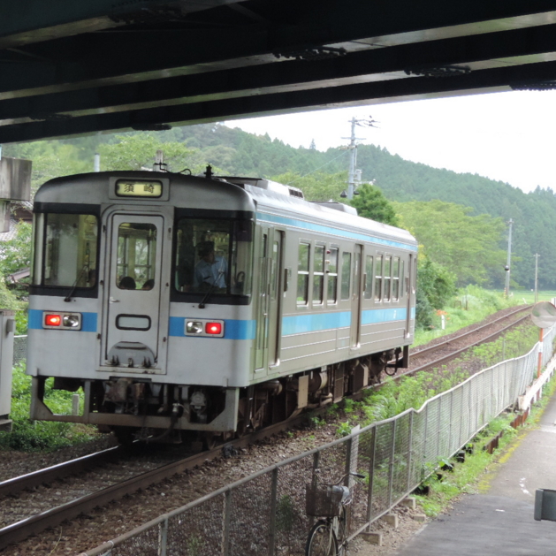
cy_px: 241
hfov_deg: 16.1
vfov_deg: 16.1
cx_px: 249
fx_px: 1963
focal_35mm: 108
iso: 400
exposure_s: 1/100
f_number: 3.9
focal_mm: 13.3
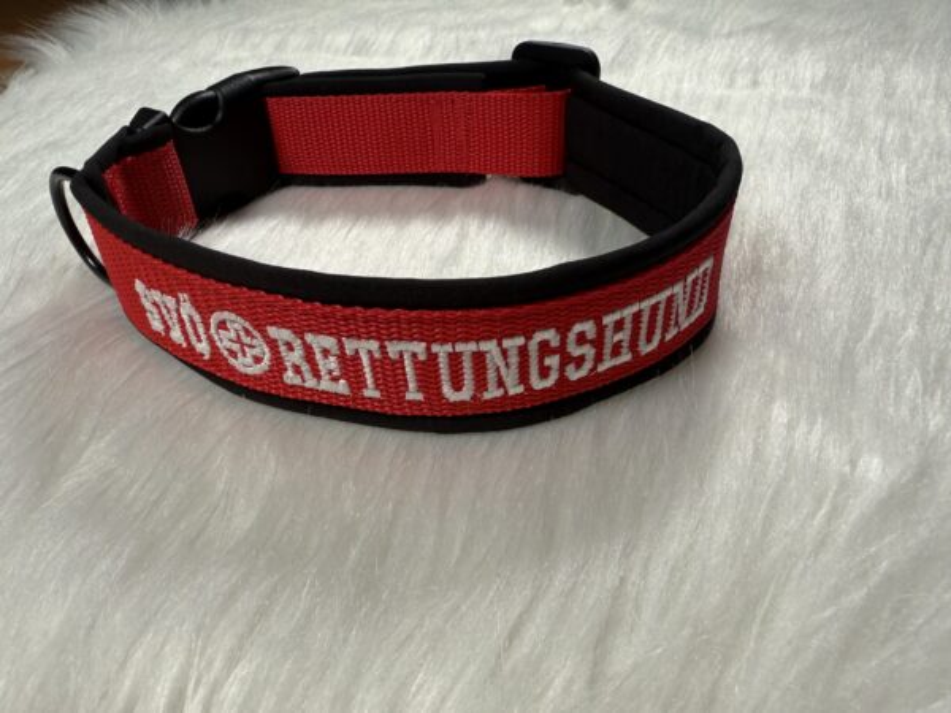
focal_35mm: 24
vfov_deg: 56.8
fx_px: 659
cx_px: 476
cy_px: 356
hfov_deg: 71.6
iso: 40
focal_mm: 2.22
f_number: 2.2
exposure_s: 1/140
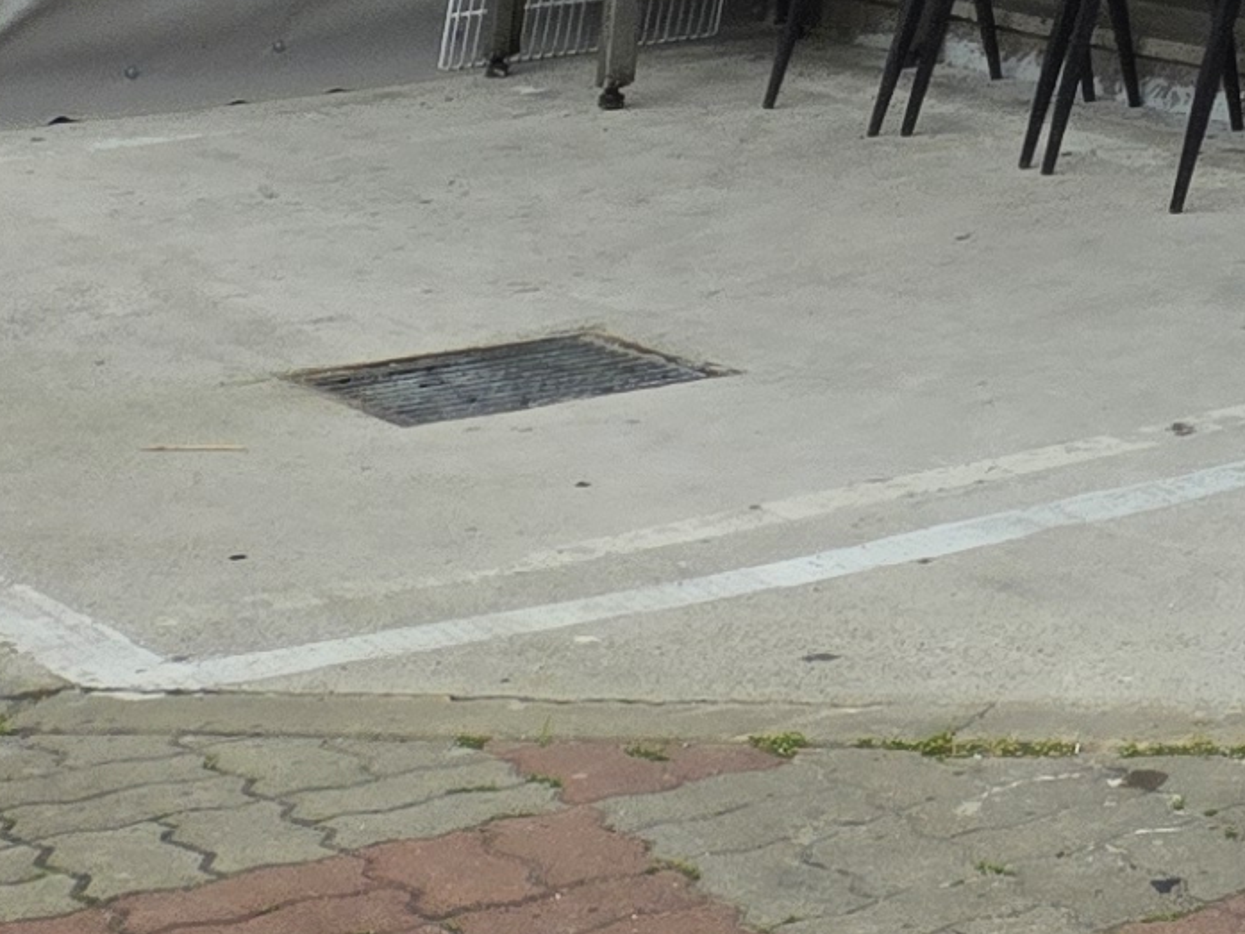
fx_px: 4748
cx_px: 2949
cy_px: -1677
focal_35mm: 132
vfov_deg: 9.4
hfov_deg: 12.1
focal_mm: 5.4
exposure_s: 1/2921
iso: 50
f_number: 1.8
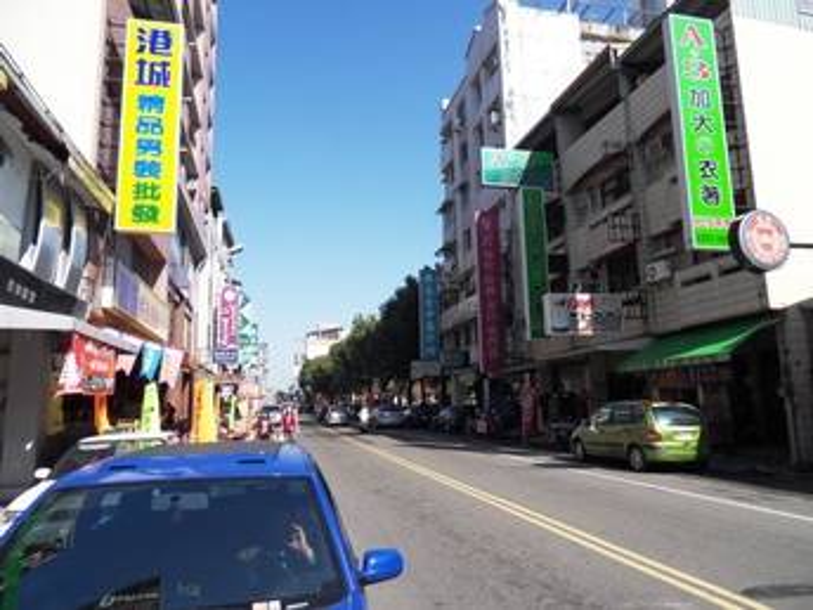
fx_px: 564
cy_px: 305
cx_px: 406
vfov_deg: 56.8
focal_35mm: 24
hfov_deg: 71.6
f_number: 7.5
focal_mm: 4.2
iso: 80
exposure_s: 1/180
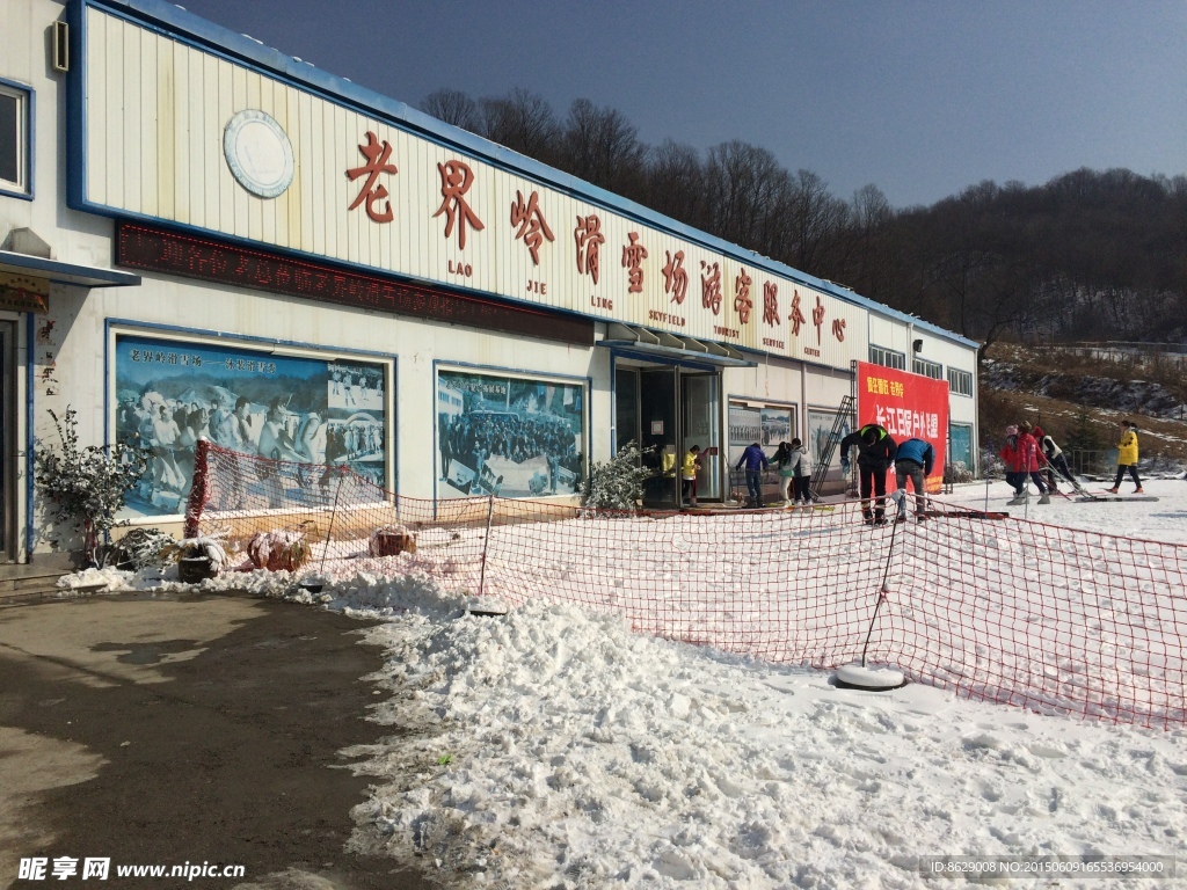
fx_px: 994
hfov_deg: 61.7
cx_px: 594
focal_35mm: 29
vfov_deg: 48.2
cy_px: 445
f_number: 2.2
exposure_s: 1/10309
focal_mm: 4.15
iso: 40
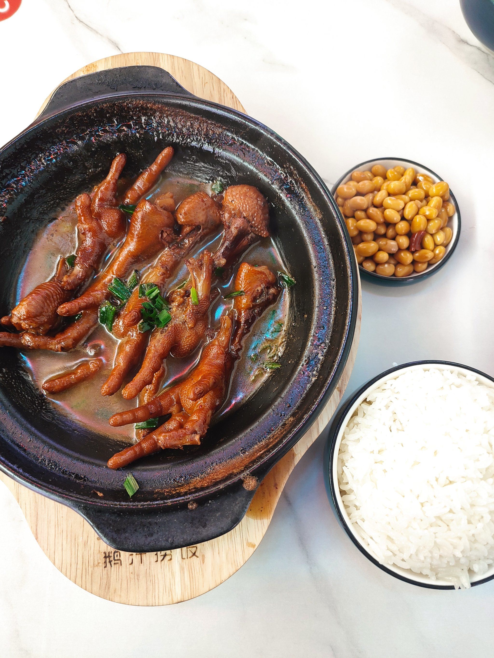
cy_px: 329
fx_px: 476
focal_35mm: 25
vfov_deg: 69.4
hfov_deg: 54.9
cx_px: 247
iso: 326
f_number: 1.75
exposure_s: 1/33
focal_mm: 5.96
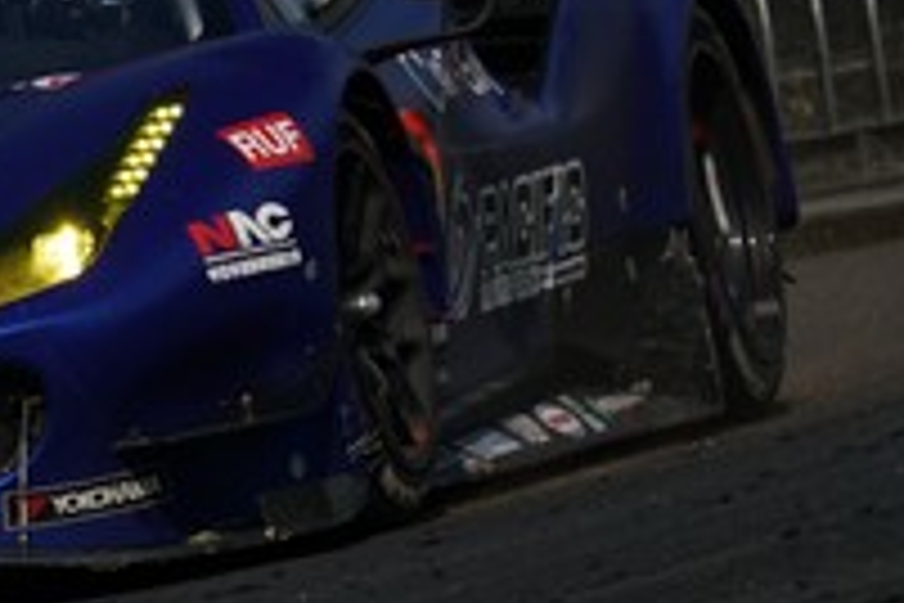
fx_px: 54035
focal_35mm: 2152
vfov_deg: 0.6
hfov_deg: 1.0
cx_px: -135
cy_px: 184
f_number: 11
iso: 200
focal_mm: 600
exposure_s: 1/800
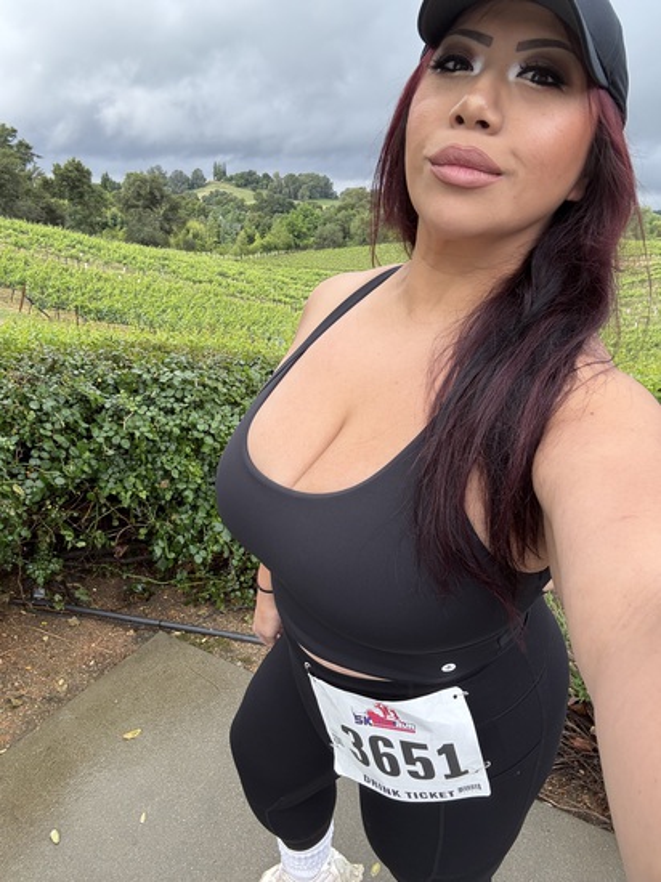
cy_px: 441
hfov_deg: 58.8
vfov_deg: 73.9
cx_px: 330
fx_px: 586
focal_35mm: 23
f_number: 1.9
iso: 32
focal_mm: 2.69
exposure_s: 1/320
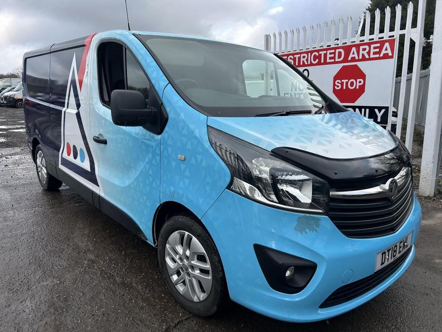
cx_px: 221
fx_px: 332
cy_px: 166
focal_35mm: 26
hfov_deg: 67.3
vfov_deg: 53.1
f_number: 1.5
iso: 50
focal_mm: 5.7
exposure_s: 1/1311
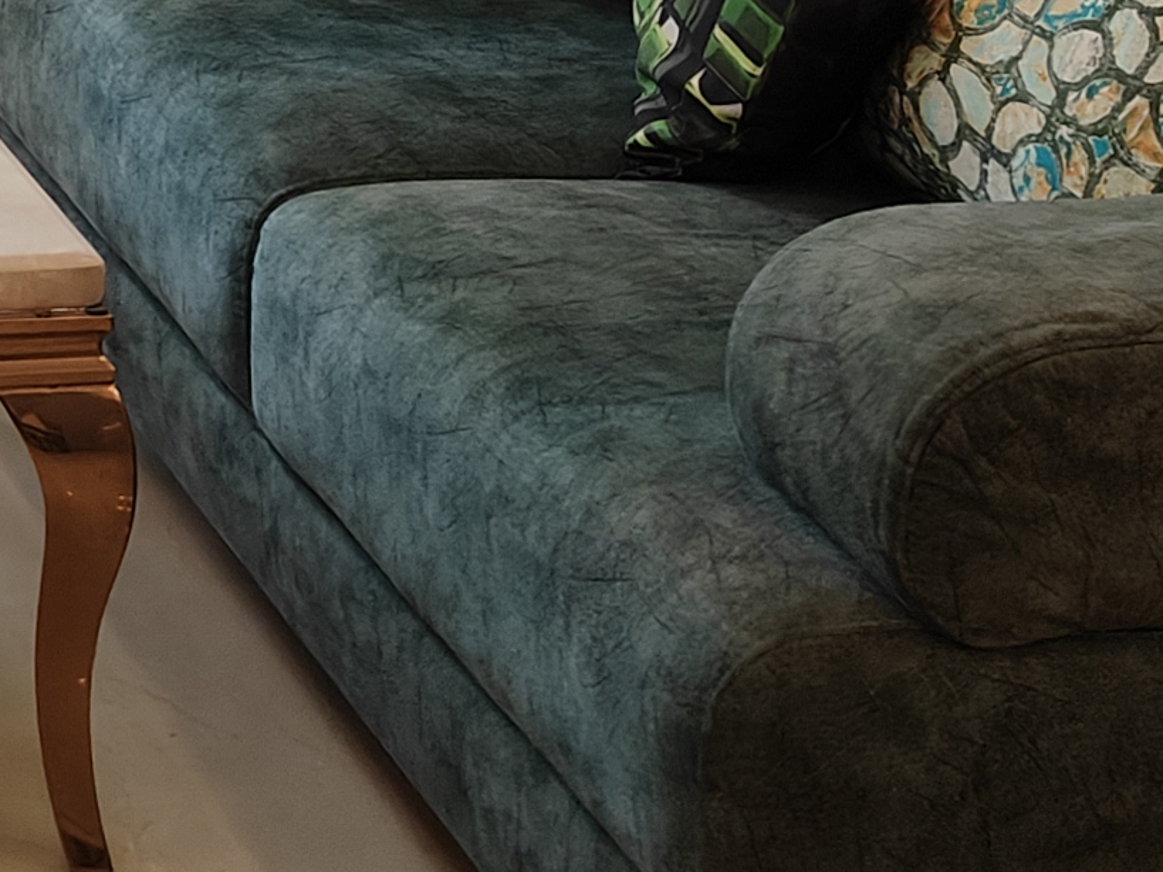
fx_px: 4031
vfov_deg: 11.8
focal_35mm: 120
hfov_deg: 15.1
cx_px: -628
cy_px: -435
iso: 160
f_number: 1.8
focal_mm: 5.59
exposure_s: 1/100
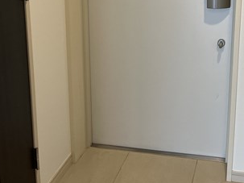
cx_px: 193
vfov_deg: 25.4
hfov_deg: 34.0
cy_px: 5
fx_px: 388
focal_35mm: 55
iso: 125
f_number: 1.6
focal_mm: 5.1
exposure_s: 1/100
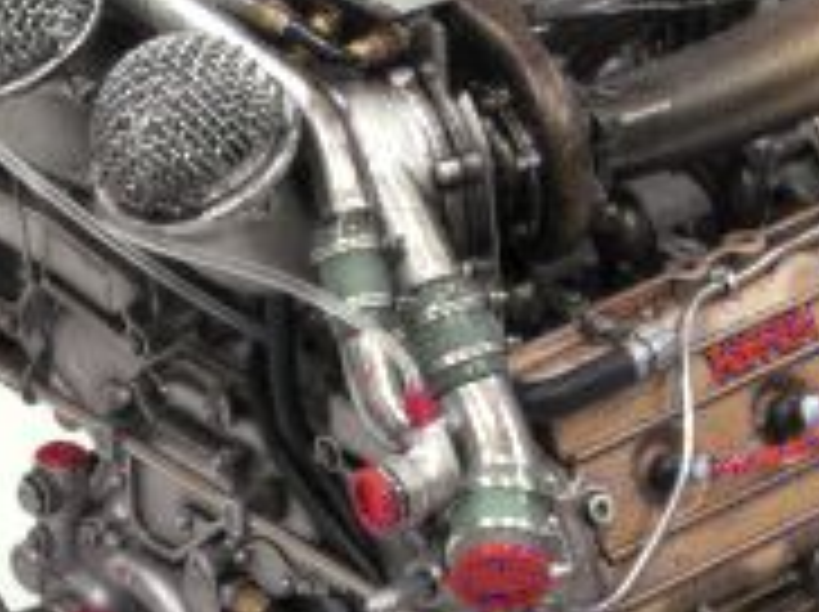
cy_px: 583
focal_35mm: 305
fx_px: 7203
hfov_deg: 6.5
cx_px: 482
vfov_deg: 4.9
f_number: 20
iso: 400
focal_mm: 55
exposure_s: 1/3
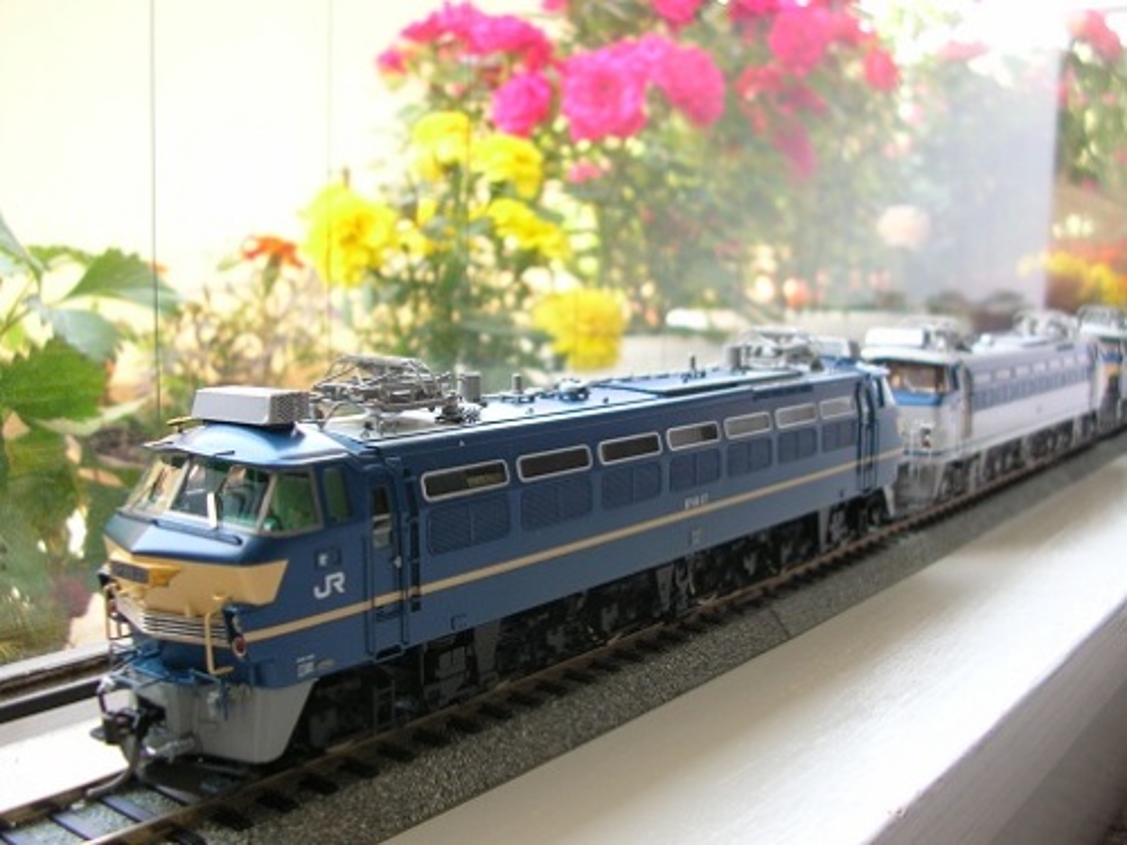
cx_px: 564
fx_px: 1140
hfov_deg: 52.6
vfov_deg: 40.7
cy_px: 422
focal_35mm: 35
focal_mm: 5.8
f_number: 2.8
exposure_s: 1/36
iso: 50
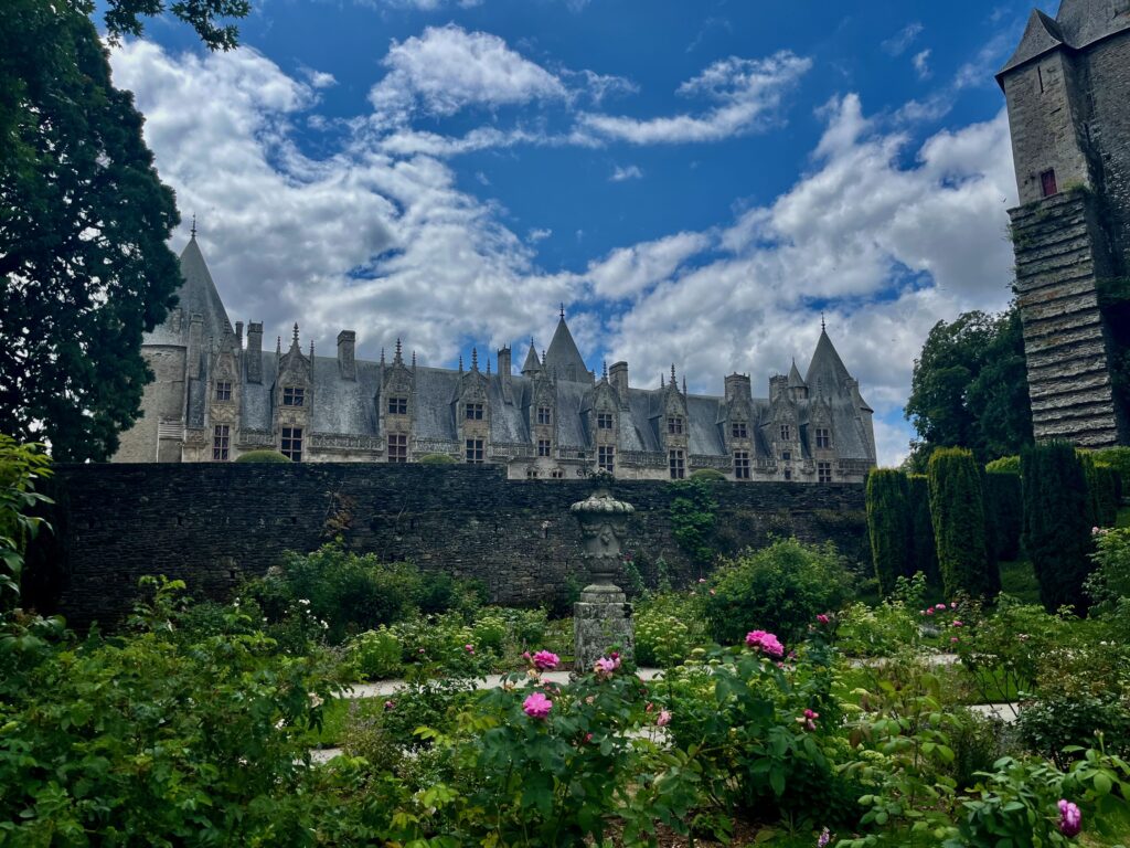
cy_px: 424
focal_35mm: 26
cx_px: 565
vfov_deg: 53.1
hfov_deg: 67.3
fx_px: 849
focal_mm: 5.1
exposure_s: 1/5848
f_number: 1.6
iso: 50
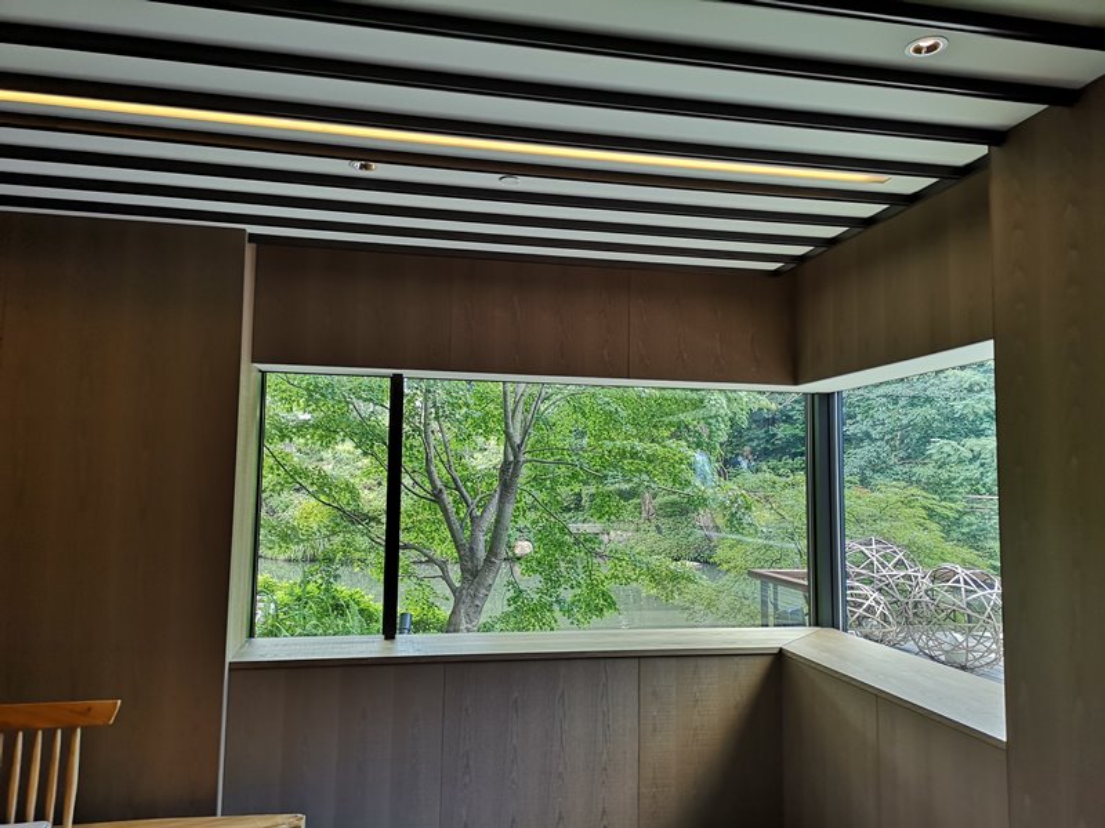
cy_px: 414
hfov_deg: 65.3
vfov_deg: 51.4
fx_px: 862
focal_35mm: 27
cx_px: 552
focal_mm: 3.95
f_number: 1.8
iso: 160
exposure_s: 1/60
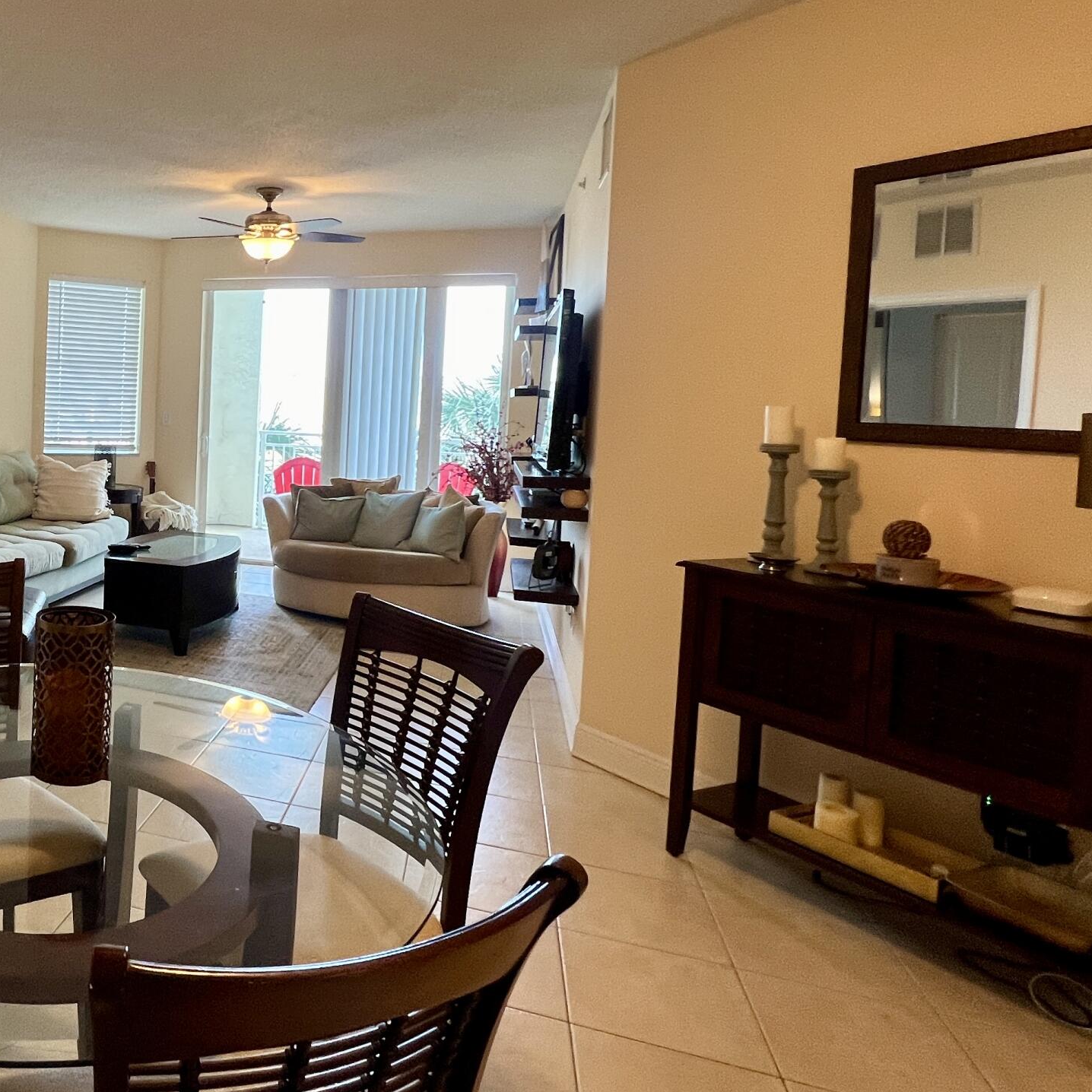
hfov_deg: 56.4
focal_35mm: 24
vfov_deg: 64.5
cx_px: 115
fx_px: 857
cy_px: 440
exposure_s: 1/120
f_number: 1.8
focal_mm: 1.57
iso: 160
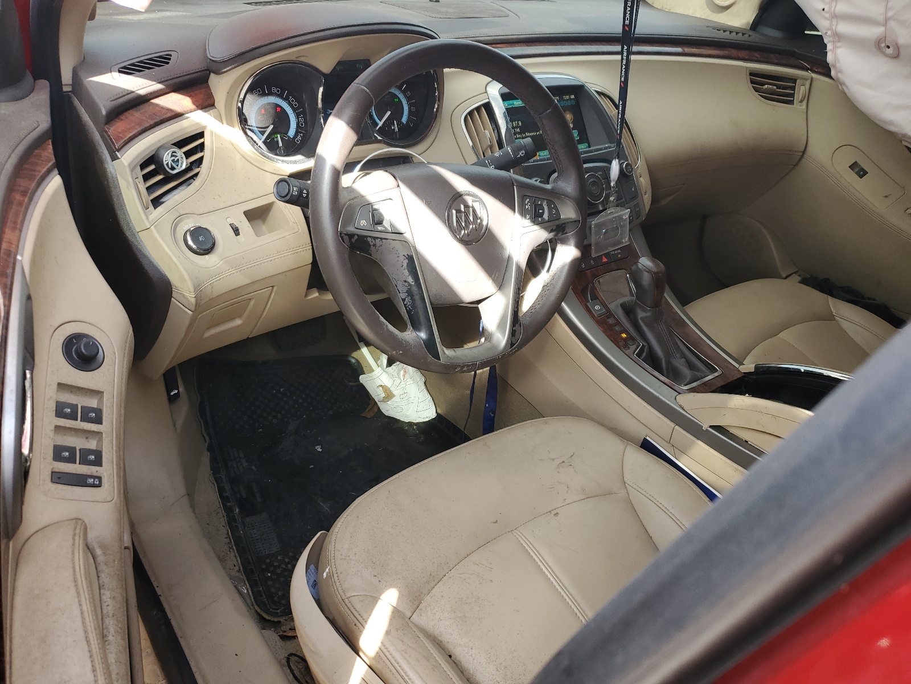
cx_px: 456
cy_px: 342
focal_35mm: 26
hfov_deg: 67.3
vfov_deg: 53.1
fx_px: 684
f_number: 1.5
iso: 50
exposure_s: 1/137
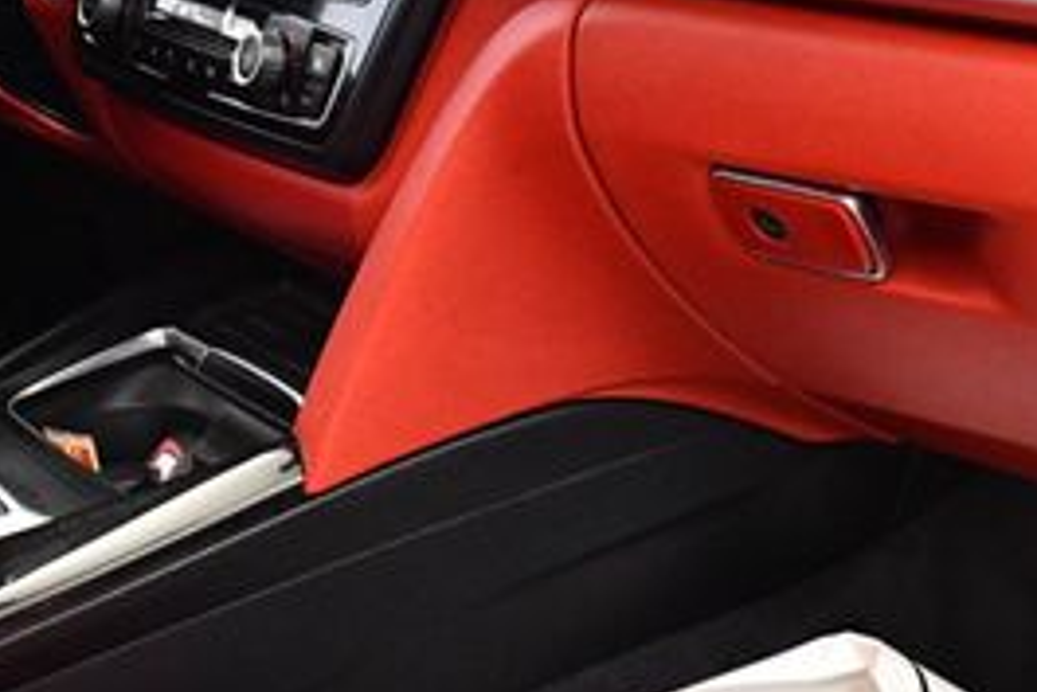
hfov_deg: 23.3
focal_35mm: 87
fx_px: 2507
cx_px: 646
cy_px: 102
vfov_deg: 15.6
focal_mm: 18
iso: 3200
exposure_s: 1/60
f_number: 3.5
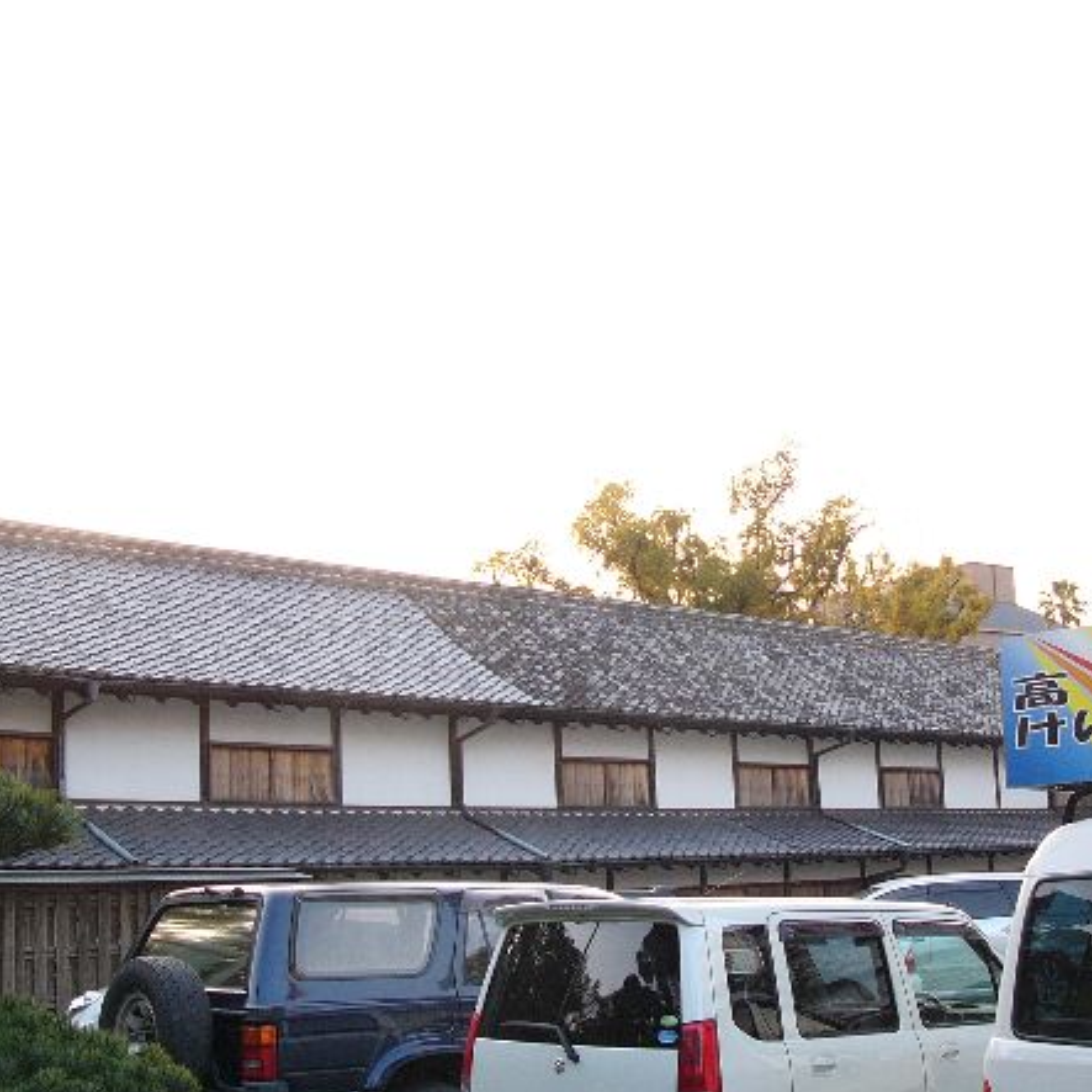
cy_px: 547
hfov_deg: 36.6
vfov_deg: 36.8
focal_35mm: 46
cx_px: 663
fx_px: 1642
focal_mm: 6
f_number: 2.8
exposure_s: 1/60
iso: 100
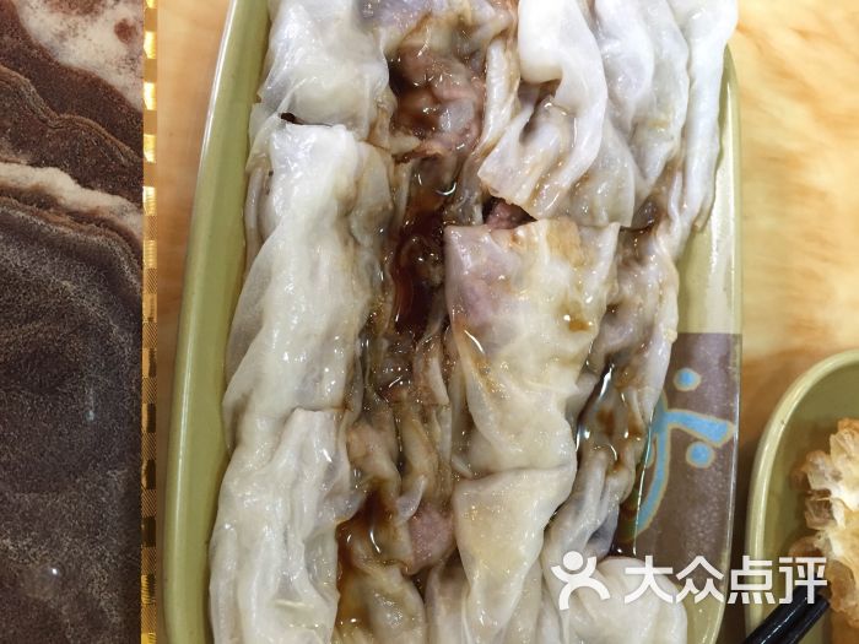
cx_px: 430
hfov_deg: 61.7
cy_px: 322
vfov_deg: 48.2
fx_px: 720
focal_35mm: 29
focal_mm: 4.15
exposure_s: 1/30
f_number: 2.2
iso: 125
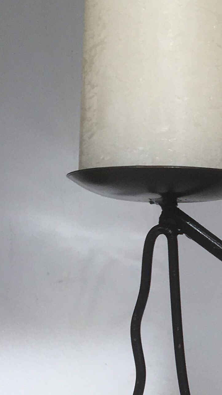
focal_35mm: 100
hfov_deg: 11.0
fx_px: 1046
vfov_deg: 21.1
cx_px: 452
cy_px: 310
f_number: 2.2
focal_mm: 4.15
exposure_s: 1/422
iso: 25
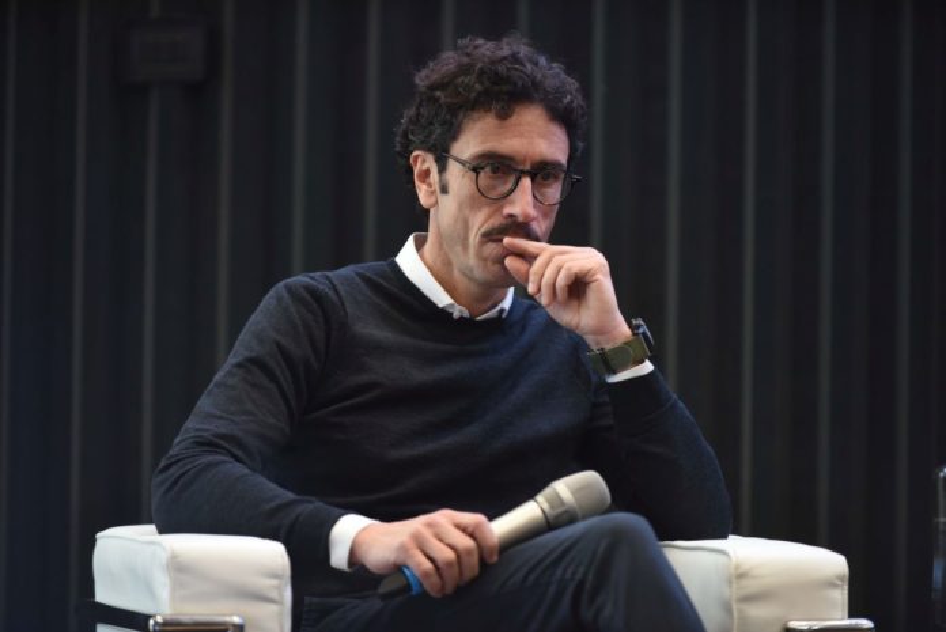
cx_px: 473
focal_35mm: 175
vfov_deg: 7.9
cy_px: 316
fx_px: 4601
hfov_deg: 11.7
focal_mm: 175
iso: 1600
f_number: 2.8
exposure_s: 1/160
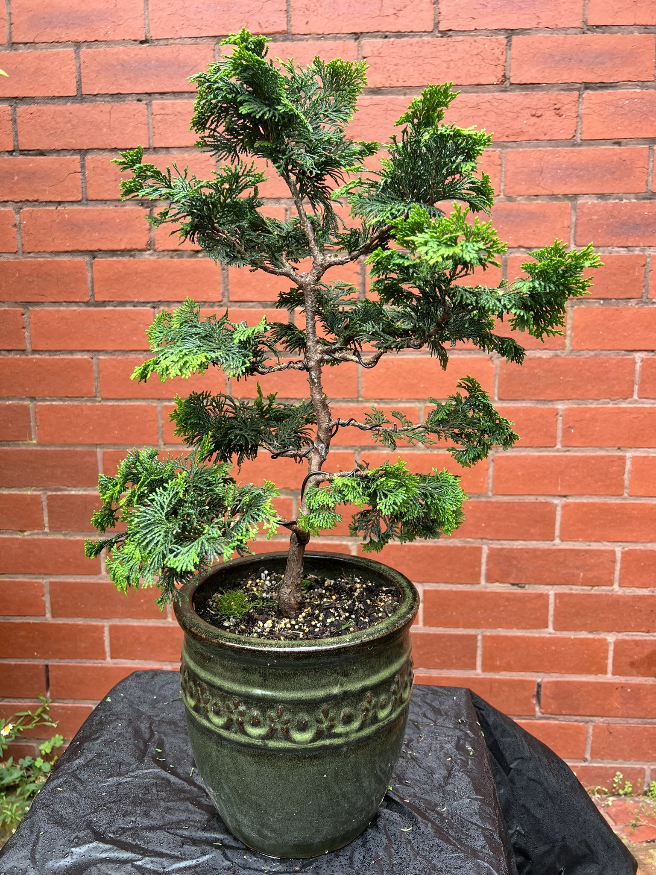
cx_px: 328
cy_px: 438
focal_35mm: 26
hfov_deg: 53.1
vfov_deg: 67.3
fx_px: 657
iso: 50
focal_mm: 5.7
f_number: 1.5
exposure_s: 1/121
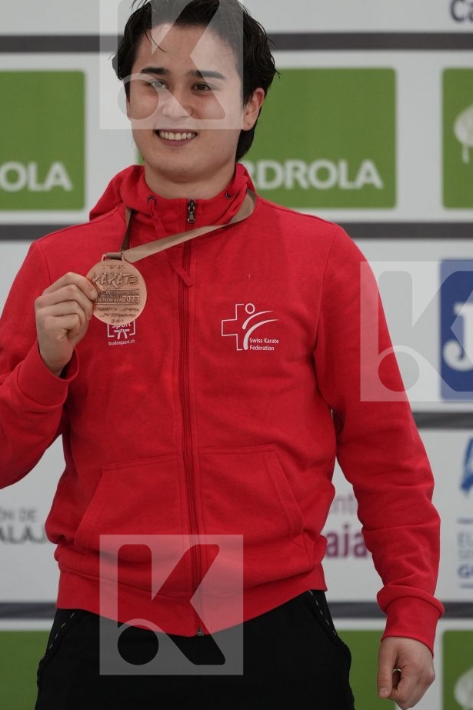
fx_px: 7689
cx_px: 172
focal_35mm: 390
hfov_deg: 3.5
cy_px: 332
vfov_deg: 5.3
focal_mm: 200
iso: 1600
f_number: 2.8
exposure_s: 1/500
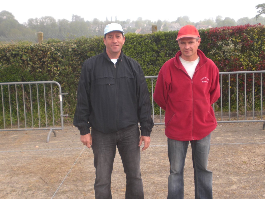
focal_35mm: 51
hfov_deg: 37.5
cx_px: 132
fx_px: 390
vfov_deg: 28.6
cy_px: 100
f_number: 3.6
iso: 50
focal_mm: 8.44
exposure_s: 1/160
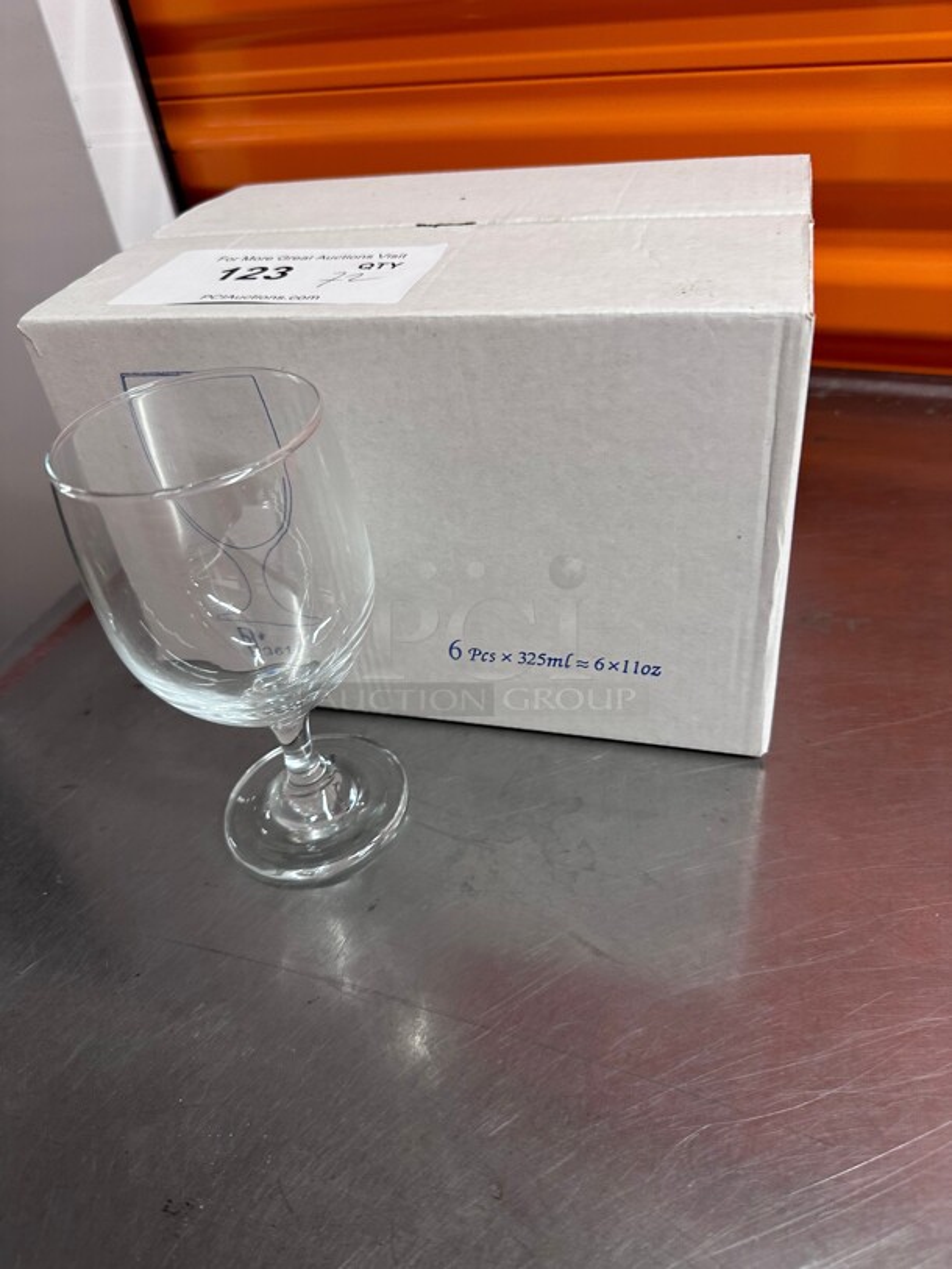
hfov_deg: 56.8
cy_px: 634
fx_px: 880
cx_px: 476
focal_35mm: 24
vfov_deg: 71.6
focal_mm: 6.86
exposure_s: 1/60
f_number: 1.78
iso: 200
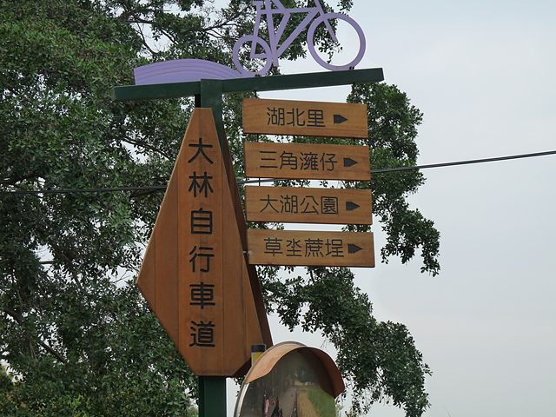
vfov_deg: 12.1
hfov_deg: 16.1
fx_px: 1960
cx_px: 278
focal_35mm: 122
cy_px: 208
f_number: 4.5
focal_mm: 21.6
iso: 160
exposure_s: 1/250
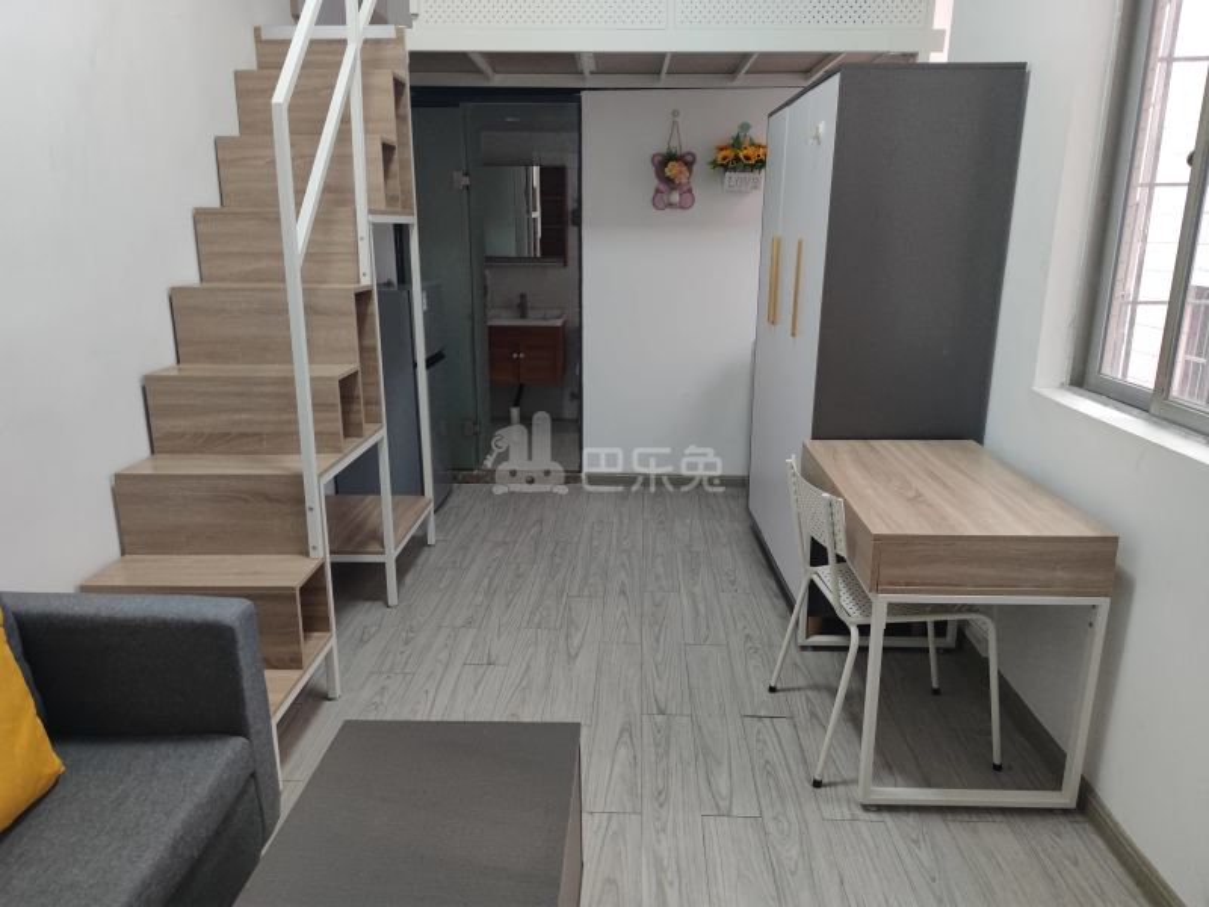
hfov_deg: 71.6
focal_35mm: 24
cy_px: 454
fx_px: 838
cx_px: 604
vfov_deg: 56.8
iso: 442
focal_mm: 6.78
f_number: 1.85
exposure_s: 1/50
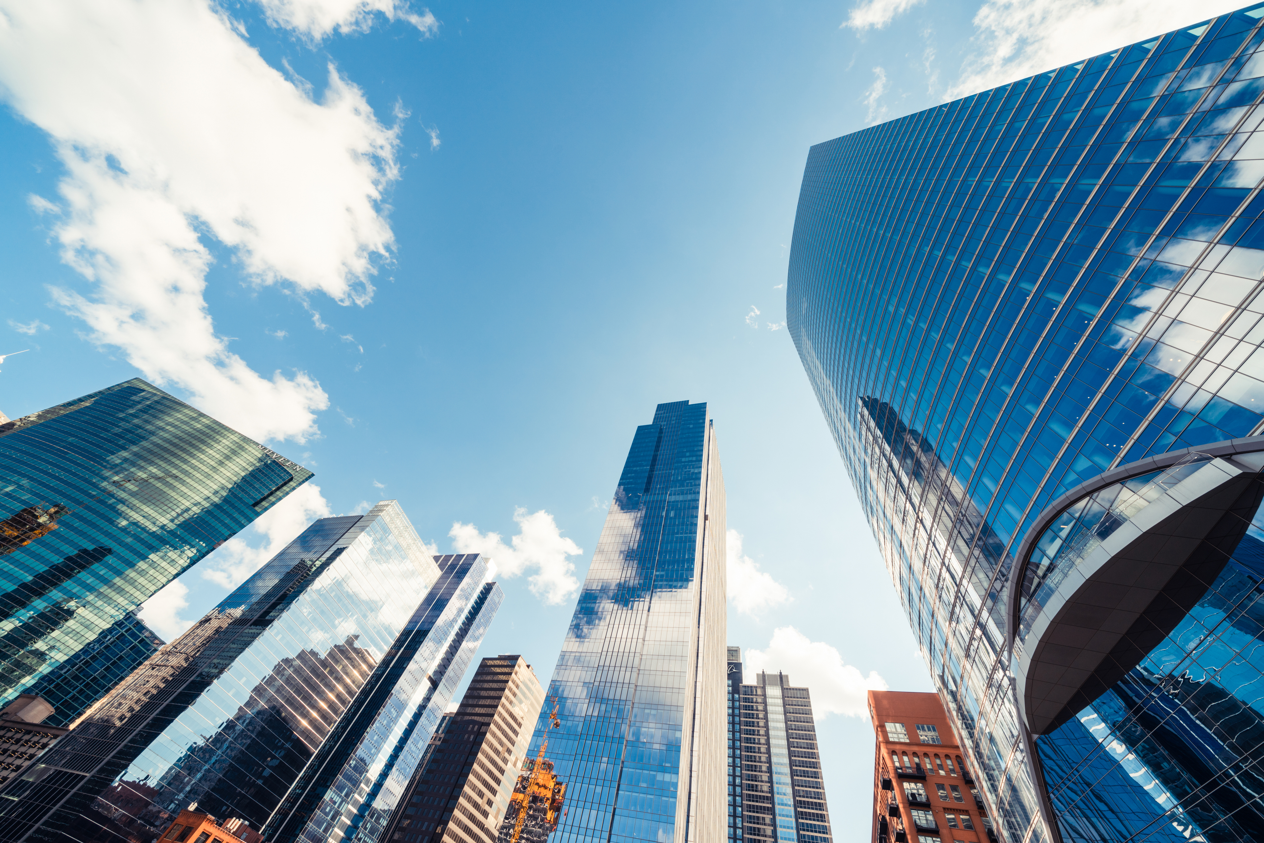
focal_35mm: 12
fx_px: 421
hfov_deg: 112.6
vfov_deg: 90.0
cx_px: 632
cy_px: 422
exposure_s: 1/100
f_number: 11
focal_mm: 12
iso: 100
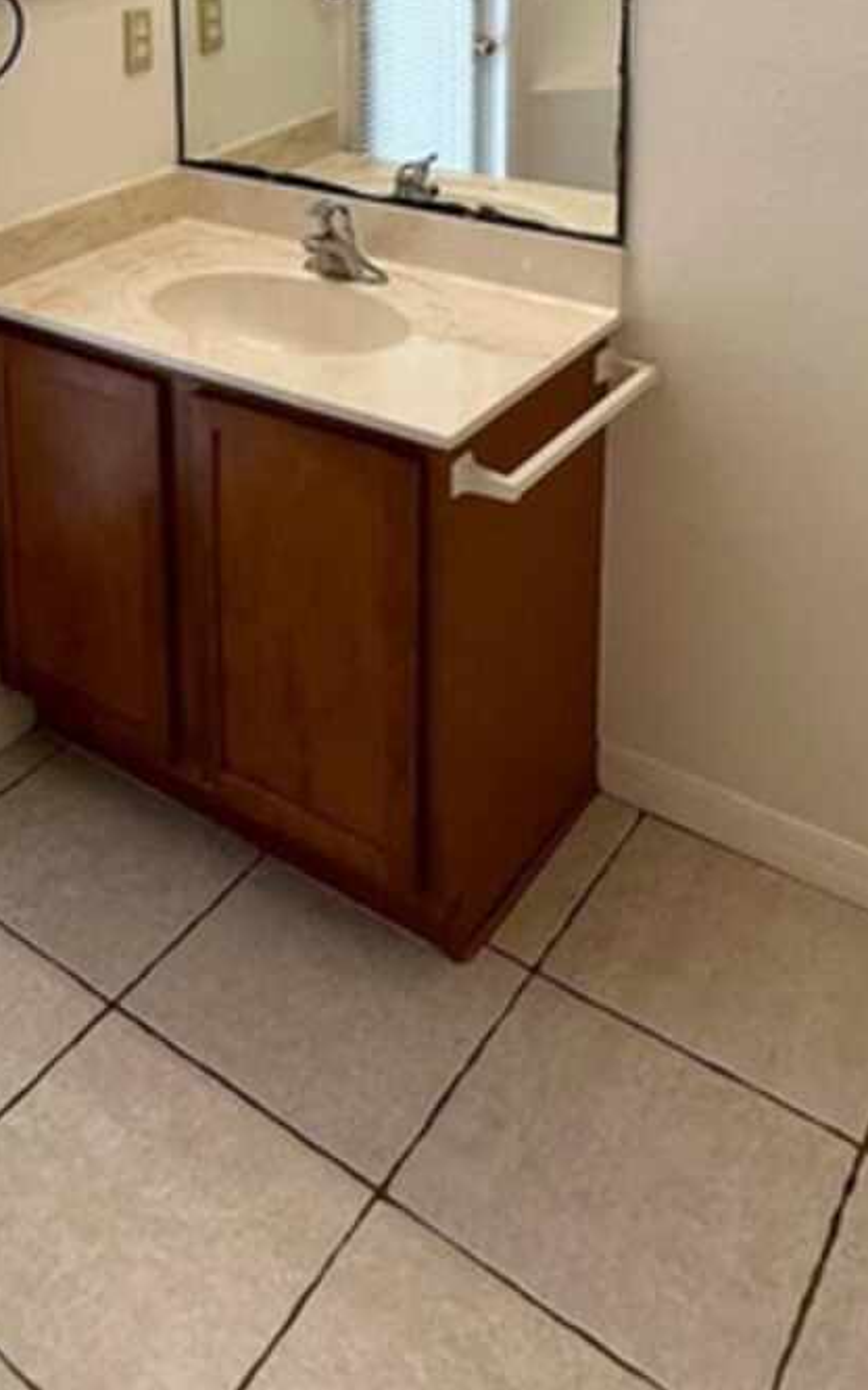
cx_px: 88
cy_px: 33
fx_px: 1439
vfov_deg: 44.6
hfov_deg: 32.0
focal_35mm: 38
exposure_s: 1/120
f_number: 2.2
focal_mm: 2.22
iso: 50
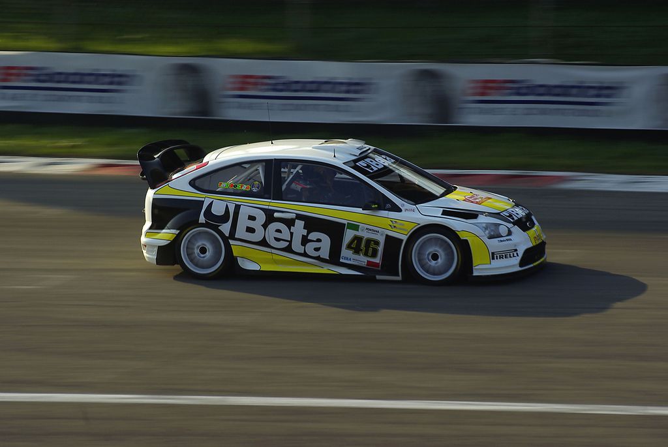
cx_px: 334
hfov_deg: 9.1
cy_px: 224
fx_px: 4179
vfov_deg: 6.1
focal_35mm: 225
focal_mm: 150
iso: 100
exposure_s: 1/125
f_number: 9
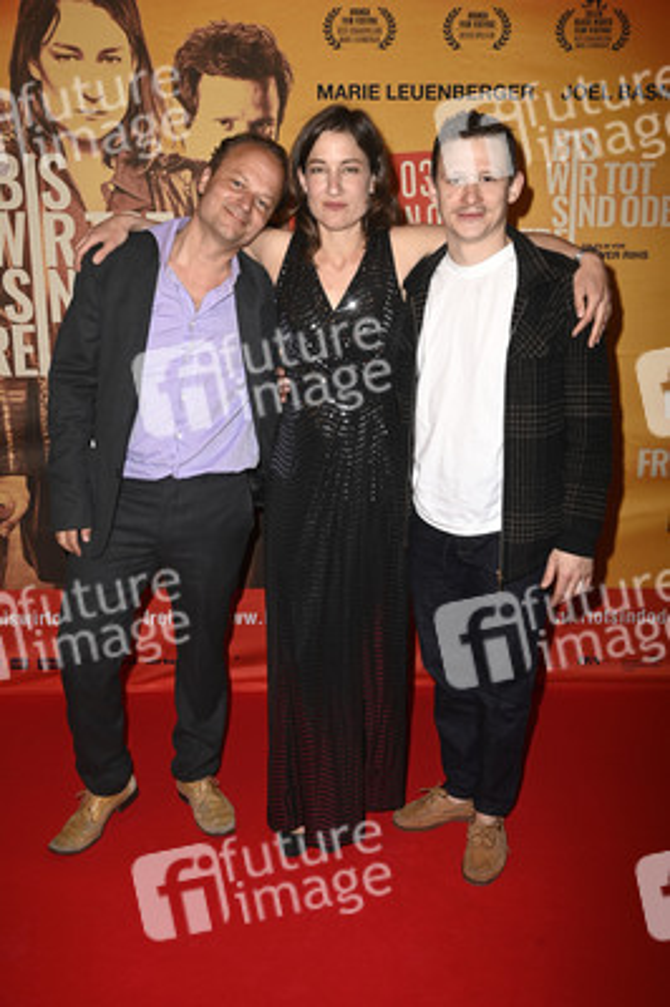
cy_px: 504
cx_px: 335
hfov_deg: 37.8
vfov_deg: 54.5
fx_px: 979
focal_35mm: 35
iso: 500
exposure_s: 1/250
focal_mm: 35
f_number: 5.6
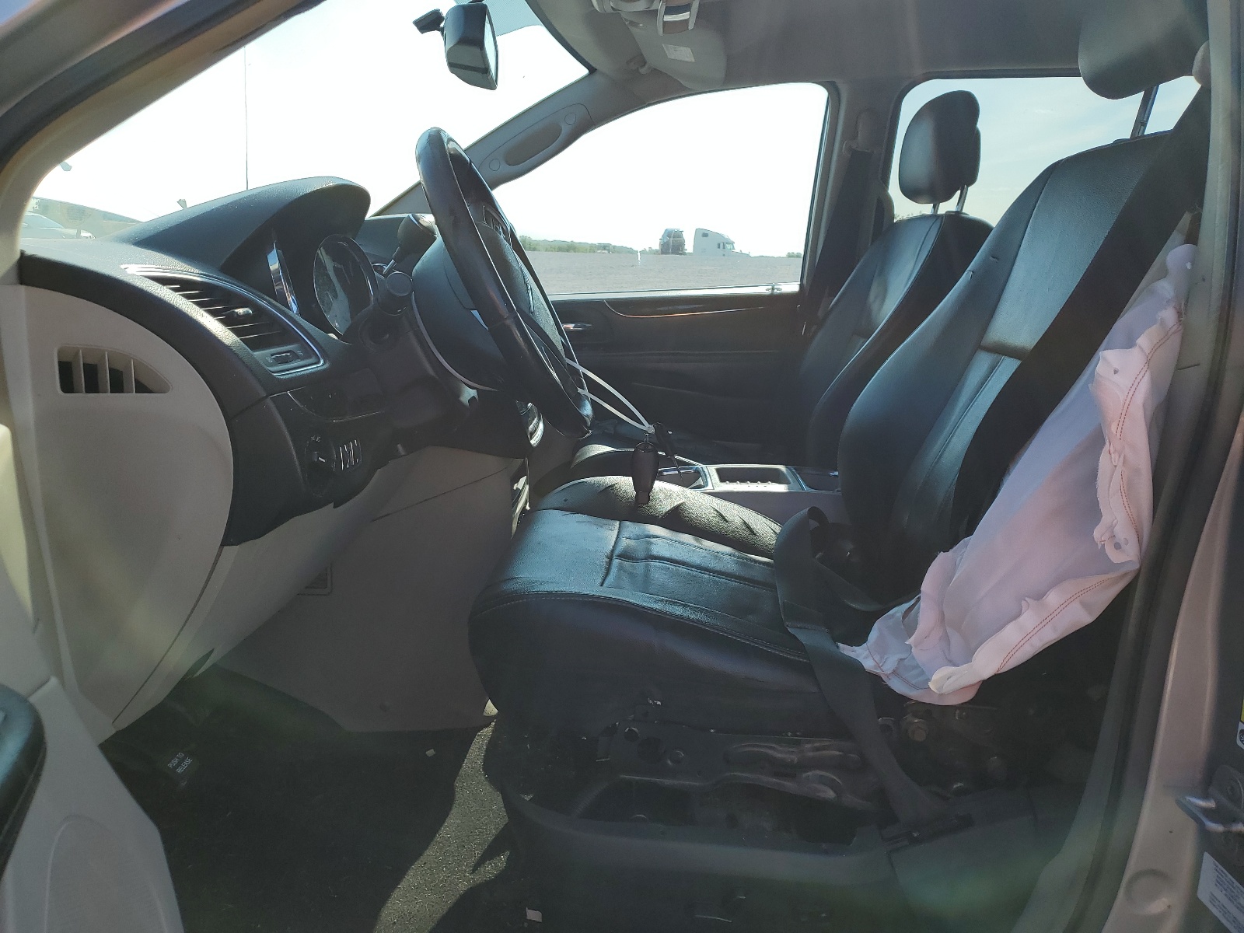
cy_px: 466
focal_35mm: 26
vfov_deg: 53.1
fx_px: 934
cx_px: 622
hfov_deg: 67.3
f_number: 1.5
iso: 50
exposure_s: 1/1429
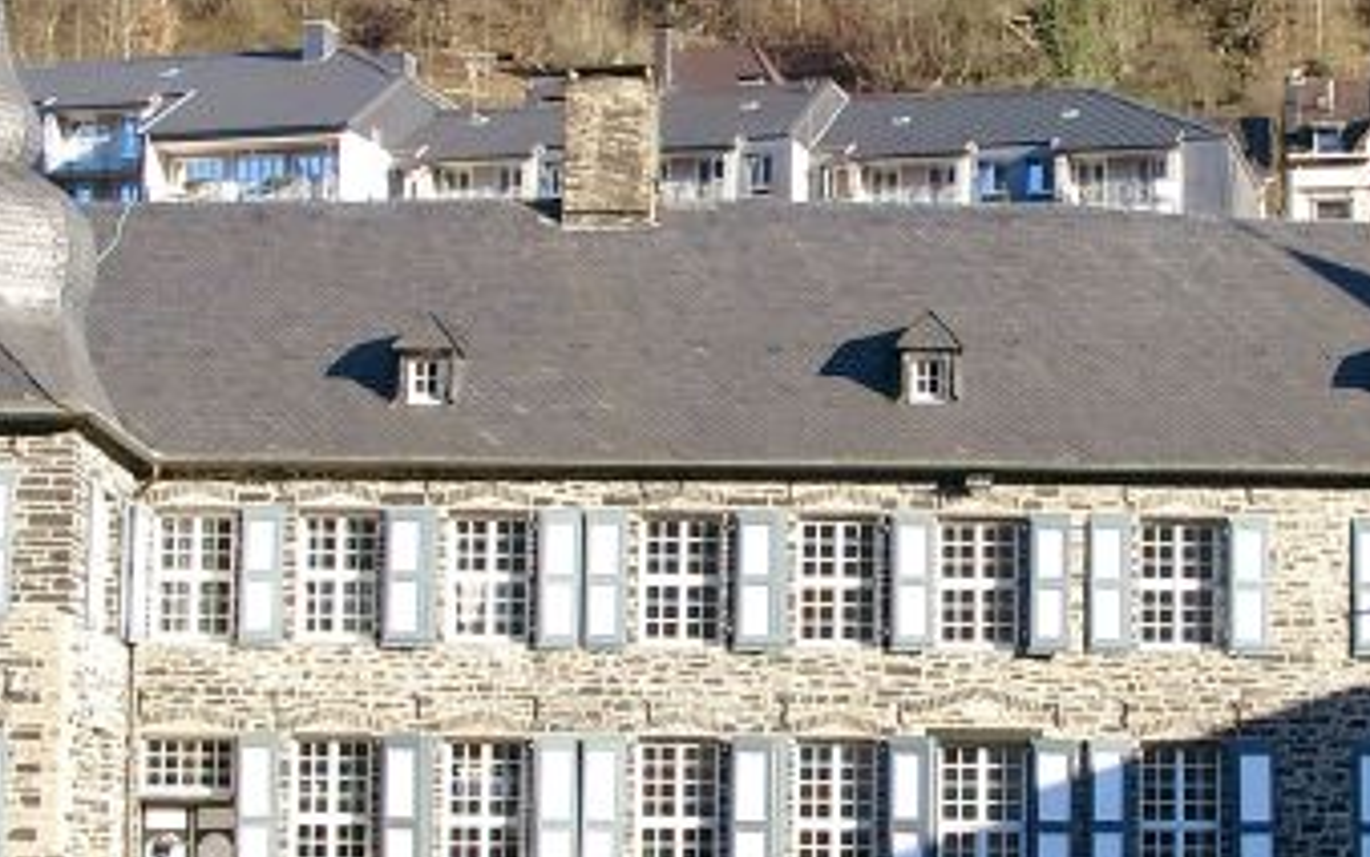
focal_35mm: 85
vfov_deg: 15.4
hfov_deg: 24.2
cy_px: 360
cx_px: 962
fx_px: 3174
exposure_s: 1/239
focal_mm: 7.13
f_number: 4
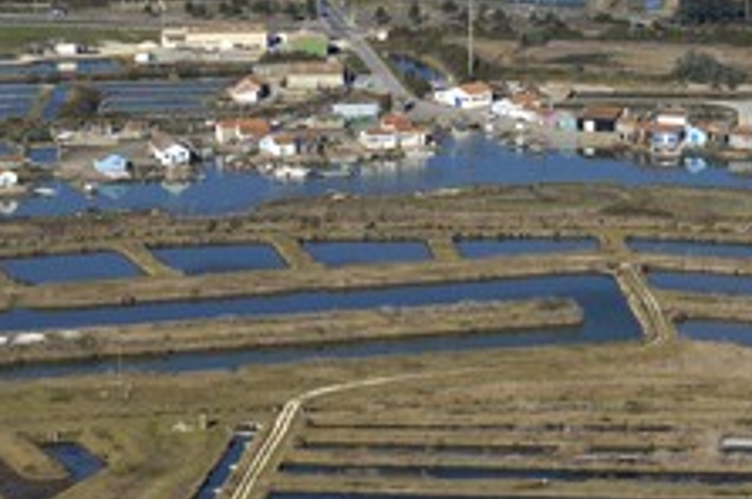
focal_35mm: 198
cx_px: 592
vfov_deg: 6.9
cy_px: 148
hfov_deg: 10.4
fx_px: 4130
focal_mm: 70
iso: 100
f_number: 5
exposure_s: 1/800
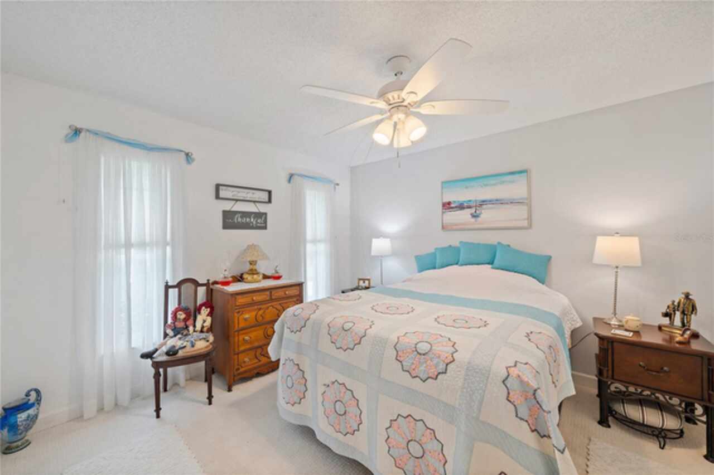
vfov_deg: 85.4
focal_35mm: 13
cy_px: 238
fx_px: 258
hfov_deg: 108.4
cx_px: 357
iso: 200
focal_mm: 13
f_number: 11
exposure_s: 1/1.43
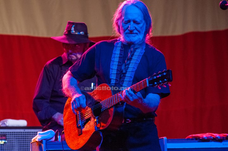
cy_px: 76
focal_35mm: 300
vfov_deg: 4.6
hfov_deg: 6.9
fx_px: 1897
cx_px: 114
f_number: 5.6
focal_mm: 200
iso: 1600
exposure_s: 1/80
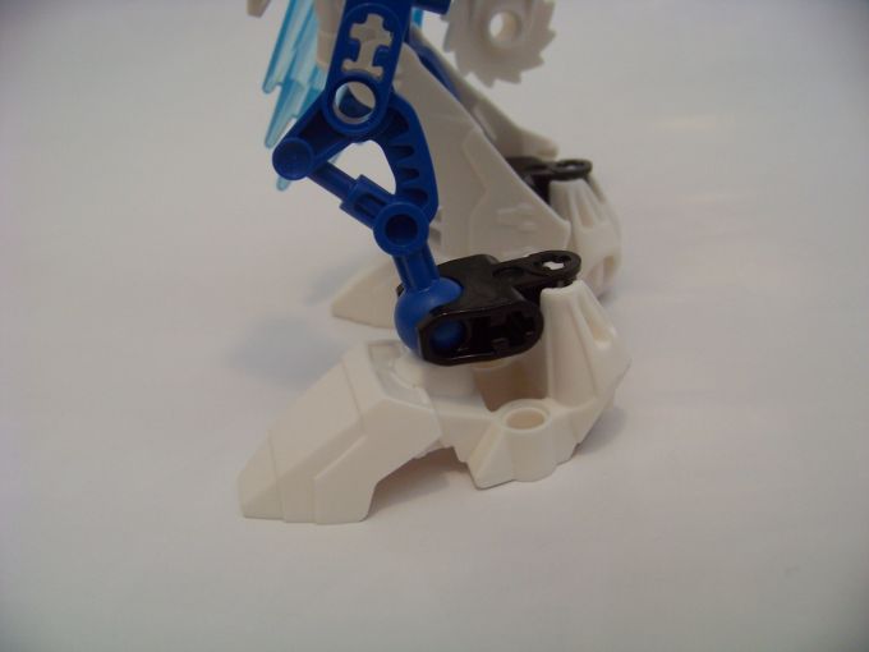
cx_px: 434
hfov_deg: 51.4
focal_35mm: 36
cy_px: 326
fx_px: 904
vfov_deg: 39.7
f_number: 2.8
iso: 150
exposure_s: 1/30
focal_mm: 5.85
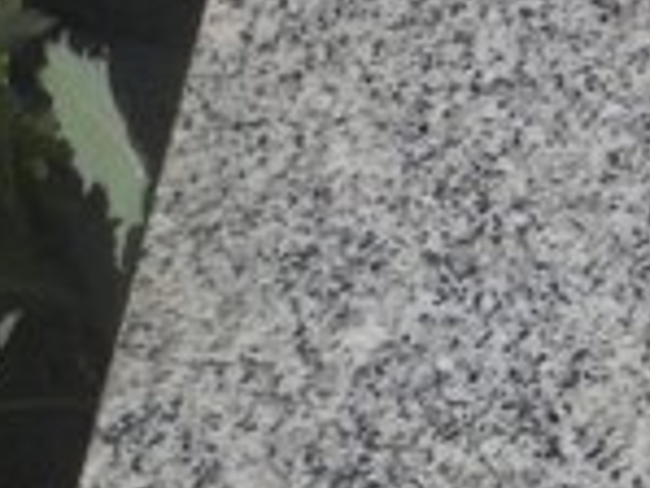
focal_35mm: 204
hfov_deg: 8.7
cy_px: 654
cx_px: 1649
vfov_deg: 7.2
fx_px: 3834
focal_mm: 8.1
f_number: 5
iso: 100
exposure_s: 1/800
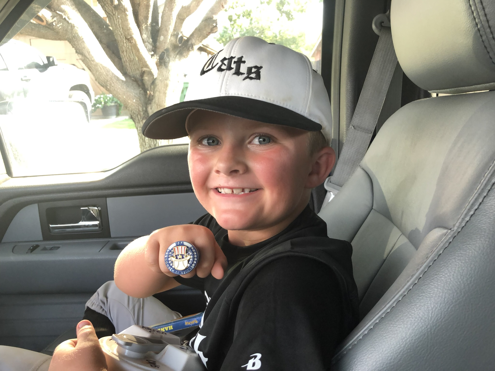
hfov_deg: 63.4
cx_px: 248
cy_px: 186
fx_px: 400
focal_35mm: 28
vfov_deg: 49.7
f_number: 1.8
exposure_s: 1/120
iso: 80
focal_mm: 3.99
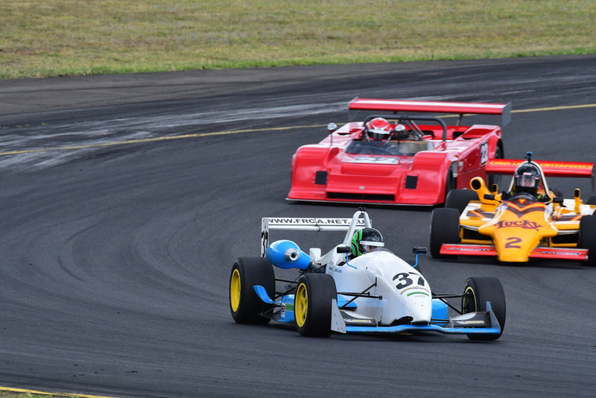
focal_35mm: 585
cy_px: 199
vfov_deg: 2.4
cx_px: 298
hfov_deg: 3.5
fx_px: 9688
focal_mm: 390
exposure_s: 1/640
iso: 1250
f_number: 11
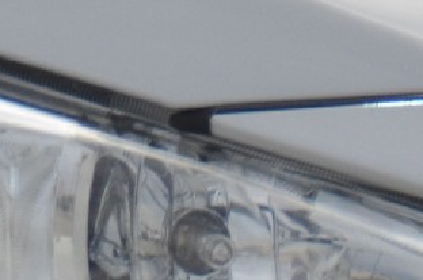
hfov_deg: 1.0
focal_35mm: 2042
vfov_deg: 0.7
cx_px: -881
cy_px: -246
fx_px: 23956
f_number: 7.1
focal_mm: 170
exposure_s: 1/1600
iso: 400
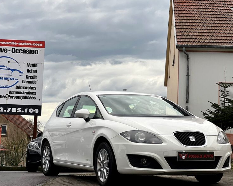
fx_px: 559
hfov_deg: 23.6
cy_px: 93
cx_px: 111
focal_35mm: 81
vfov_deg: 19.0
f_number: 2.8
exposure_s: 1/121
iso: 80
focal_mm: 9
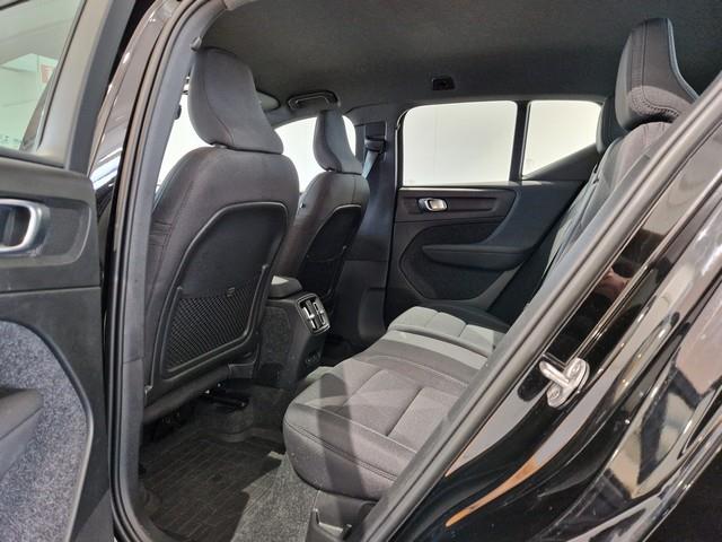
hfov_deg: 73.9
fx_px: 480
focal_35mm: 23
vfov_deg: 58.9
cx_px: 361
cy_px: 271
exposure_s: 1/50
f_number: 1.8
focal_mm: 5.4
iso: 640
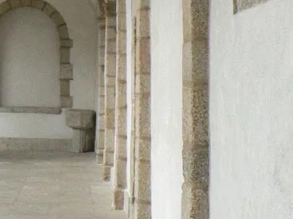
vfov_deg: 13.3
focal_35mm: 111
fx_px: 939
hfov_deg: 16.4
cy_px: 37
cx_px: -121
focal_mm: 6
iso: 200
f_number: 4
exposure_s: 1/80
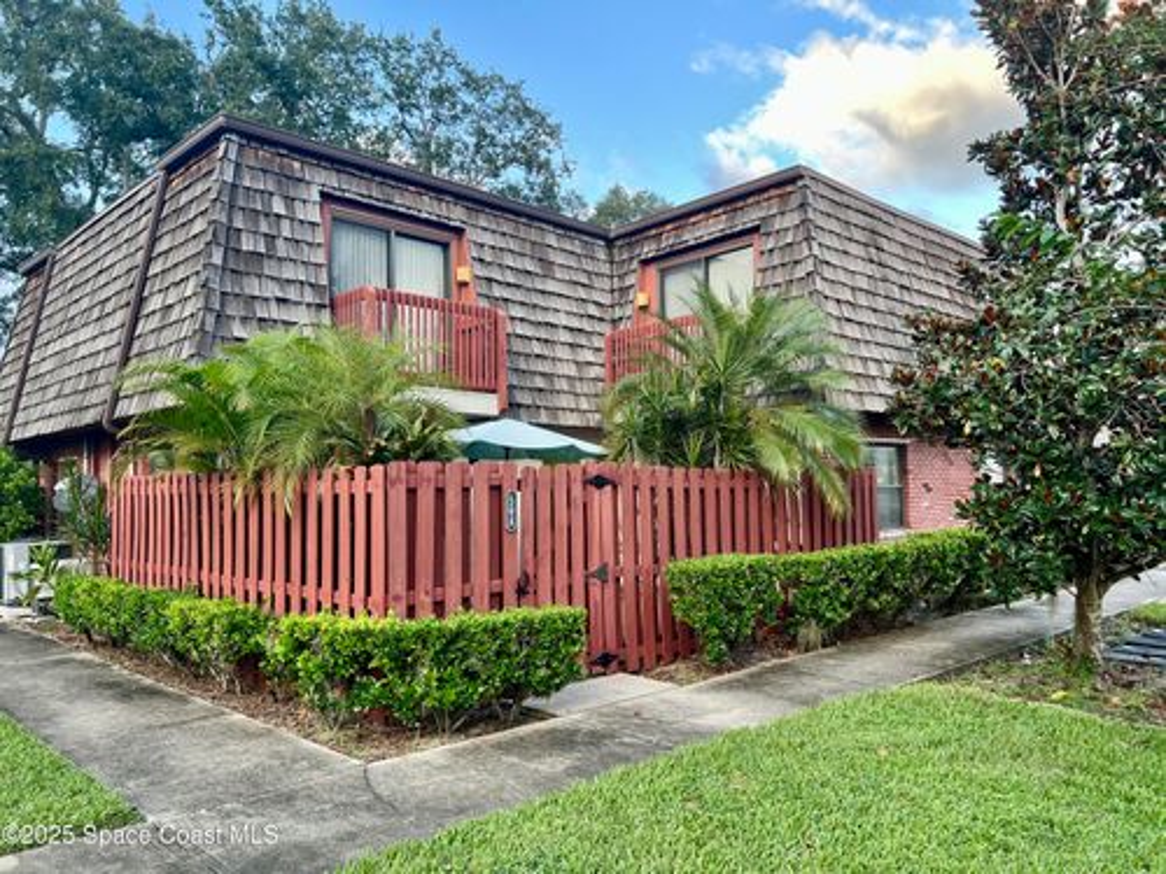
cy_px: 437
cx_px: 583
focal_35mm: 26
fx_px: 876
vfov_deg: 53.1
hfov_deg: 67.3
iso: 40
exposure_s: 1/174
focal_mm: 5.7
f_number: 1.5
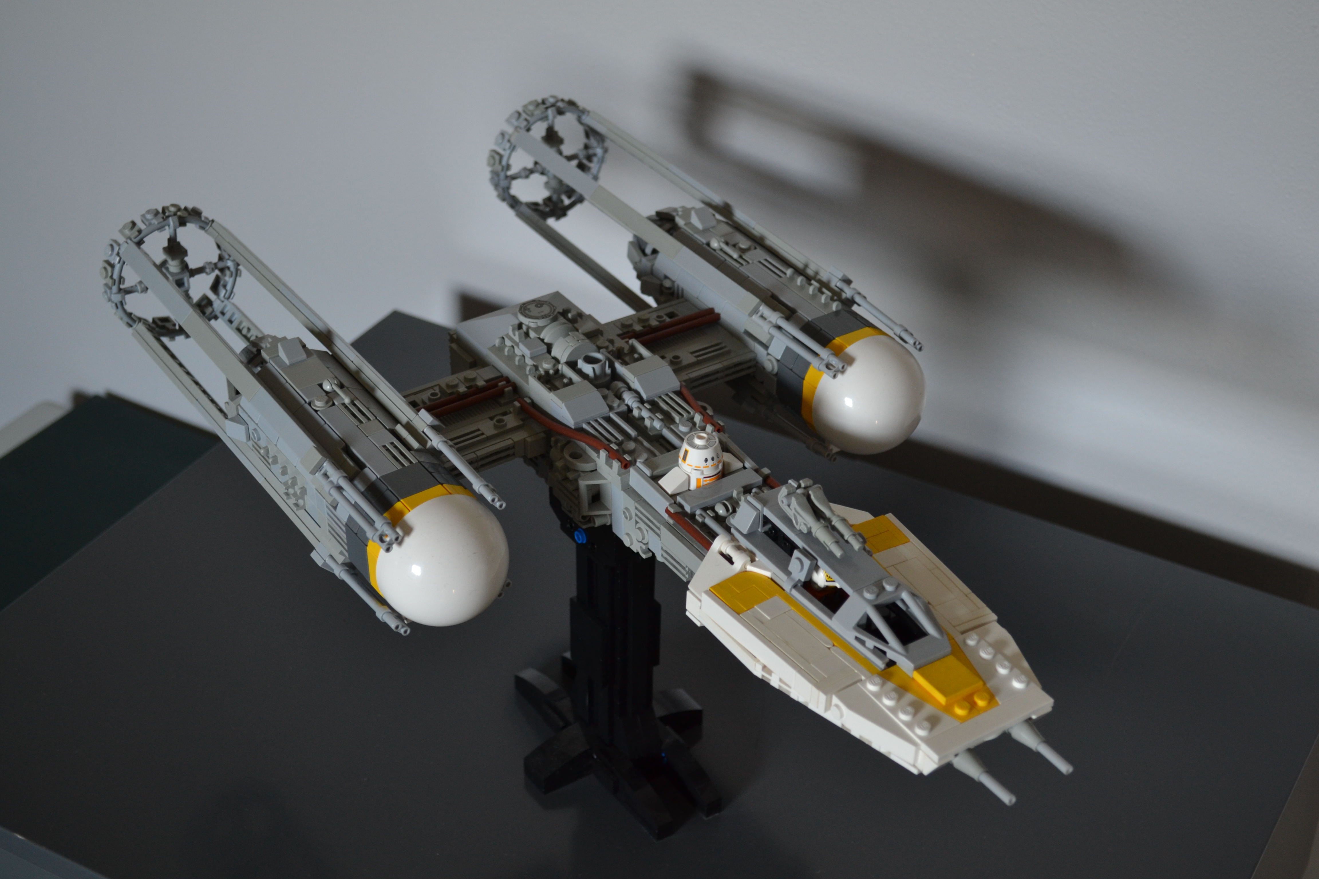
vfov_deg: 23.8
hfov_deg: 35.1
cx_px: 660
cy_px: 440
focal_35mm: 57
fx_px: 2088
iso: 400
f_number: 5
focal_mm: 38
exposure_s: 1/15
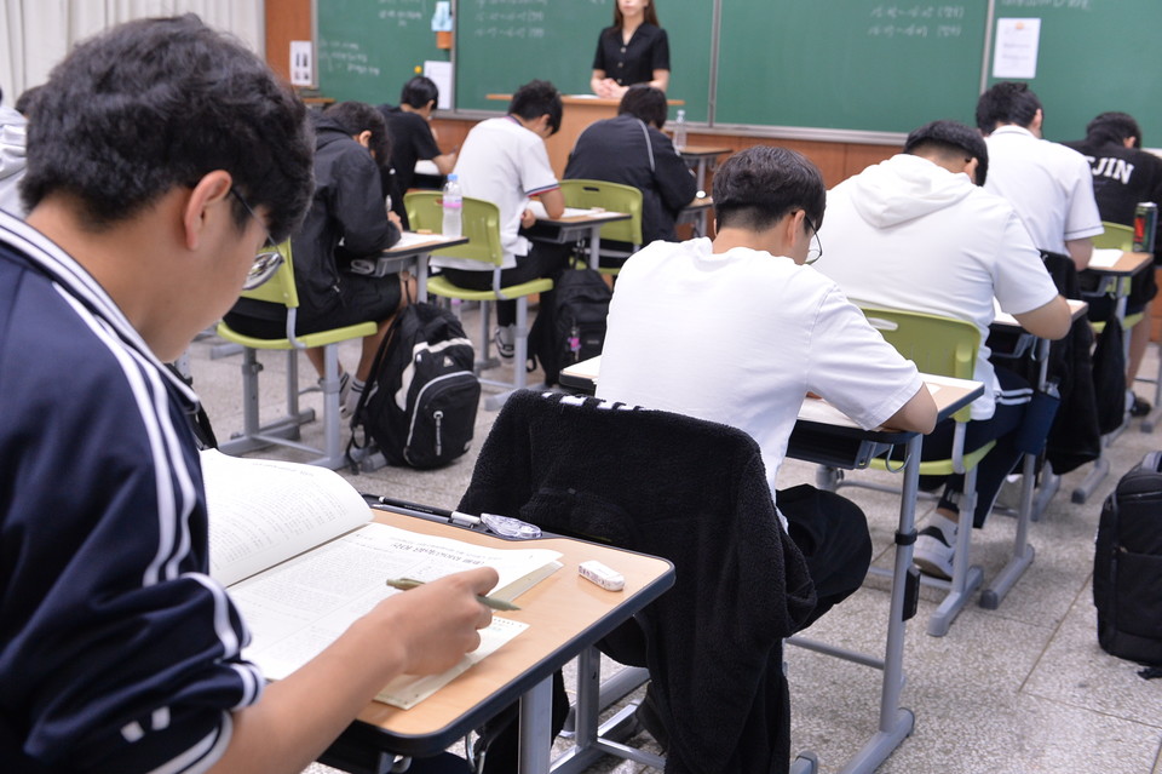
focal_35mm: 40
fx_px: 1290
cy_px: 387
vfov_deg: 33.4
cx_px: 581
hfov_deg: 48.5
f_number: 4.5
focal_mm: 40
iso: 2500
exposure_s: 1/160
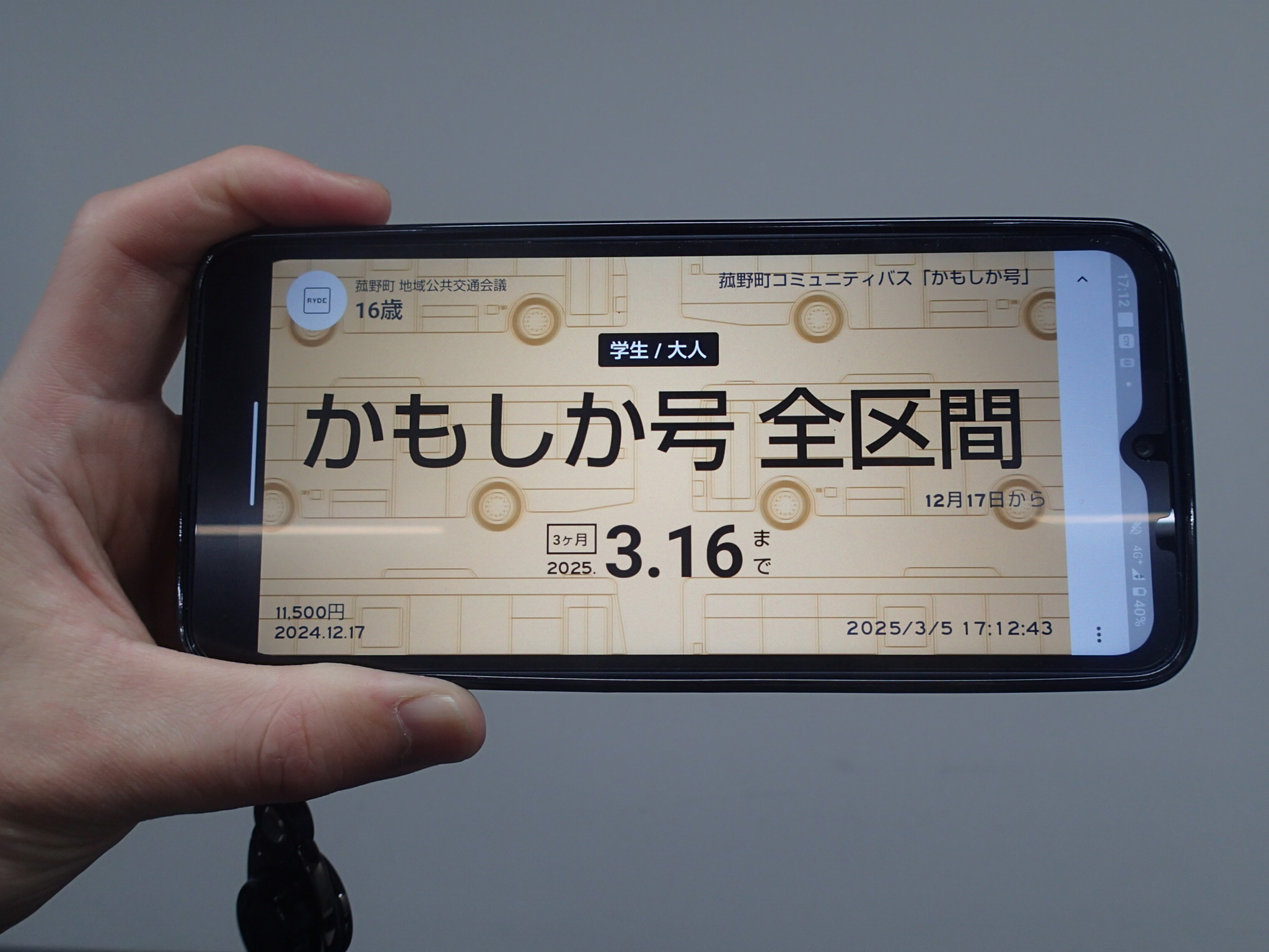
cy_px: 476
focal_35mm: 25
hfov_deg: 69.4
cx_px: 634
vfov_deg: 54.9
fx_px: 916
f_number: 2.8
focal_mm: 4.5
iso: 100
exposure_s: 1/60
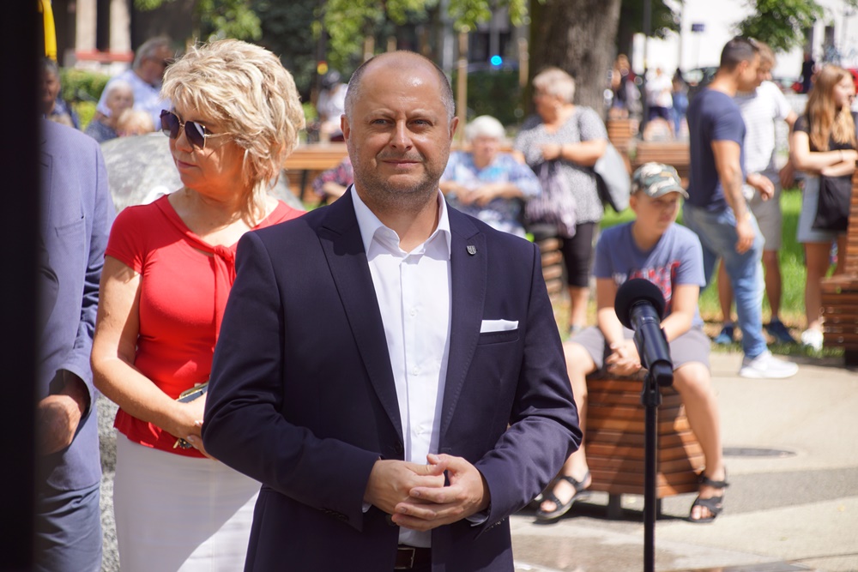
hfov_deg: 13.0
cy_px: 286
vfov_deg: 8.7
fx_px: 3754
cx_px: 429
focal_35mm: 158
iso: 125
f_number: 5.6
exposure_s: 1/200
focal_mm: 105
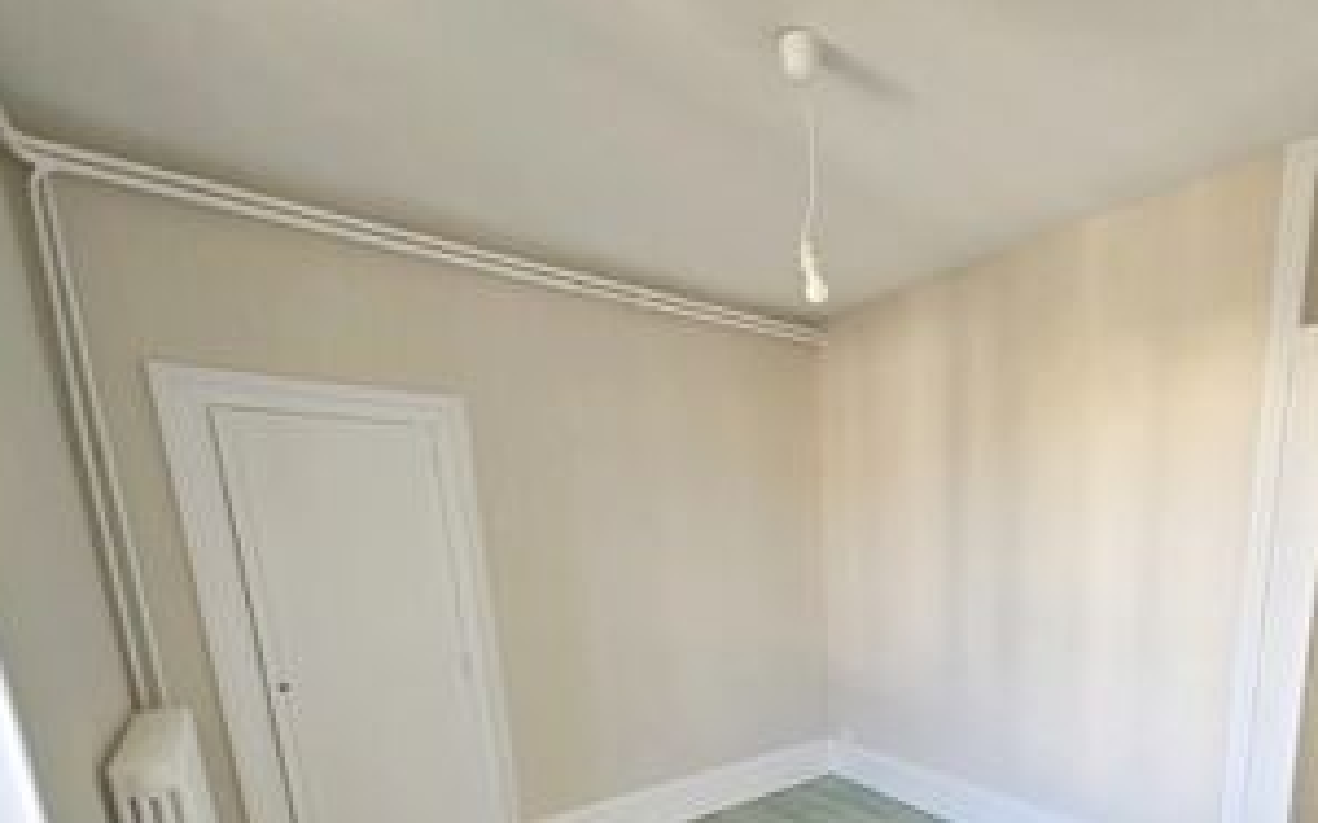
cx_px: 898
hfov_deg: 76.7
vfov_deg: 47.9
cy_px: 775
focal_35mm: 22
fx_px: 790
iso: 125
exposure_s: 1/50
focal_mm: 2.2
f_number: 2.2
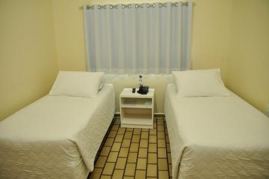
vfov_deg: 50.3
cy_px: 90
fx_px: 190
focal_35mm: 26
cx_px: 134
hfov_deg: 70.5
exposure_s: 1/40
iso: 400
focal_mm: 17
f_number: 2.8
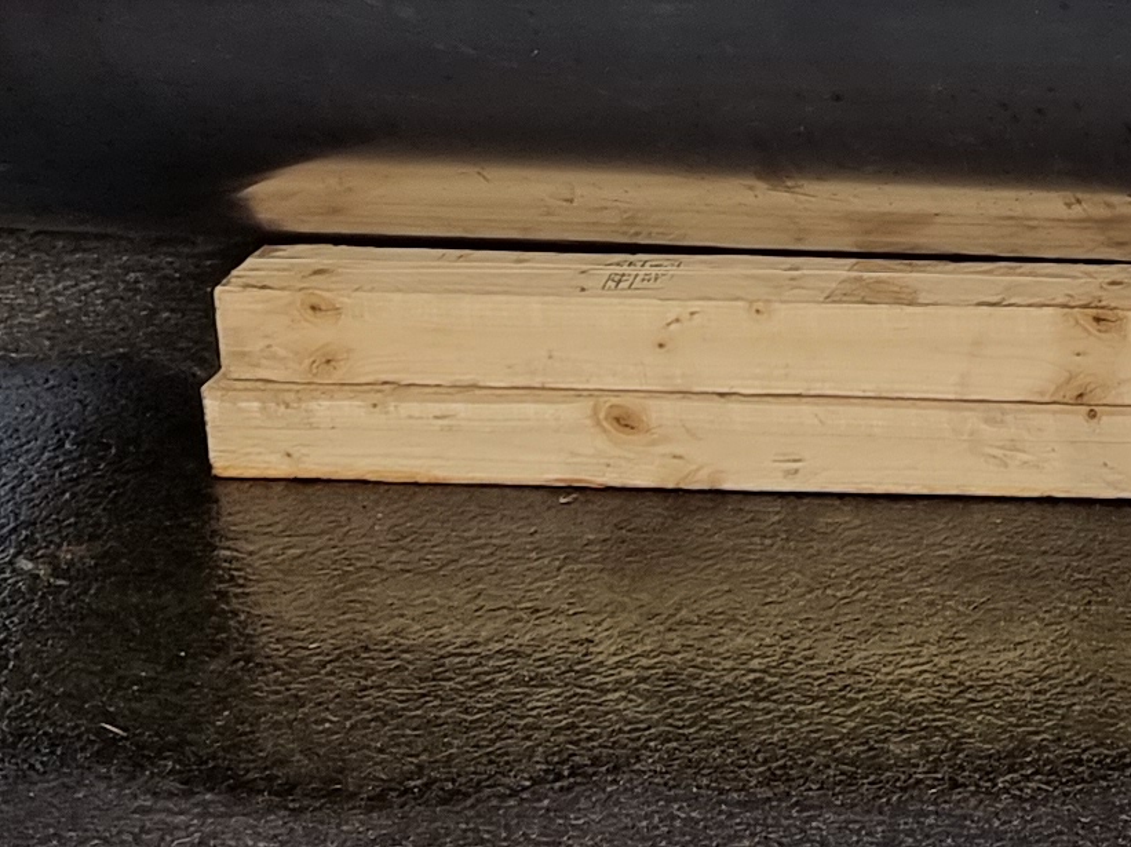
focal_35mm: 117
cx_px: 1886
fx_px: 3821
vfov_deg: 11.8
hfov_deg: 15.1
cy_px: -605
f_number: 1.8
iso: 50
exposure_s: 1/746
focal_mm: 6.7
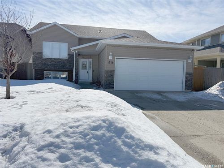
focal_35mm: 24
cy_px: 84
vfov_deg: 56.8
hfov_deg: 71.6
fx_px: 155
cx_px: 112
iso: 64
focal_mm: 6.76
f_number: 1.78
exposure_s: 1/14286
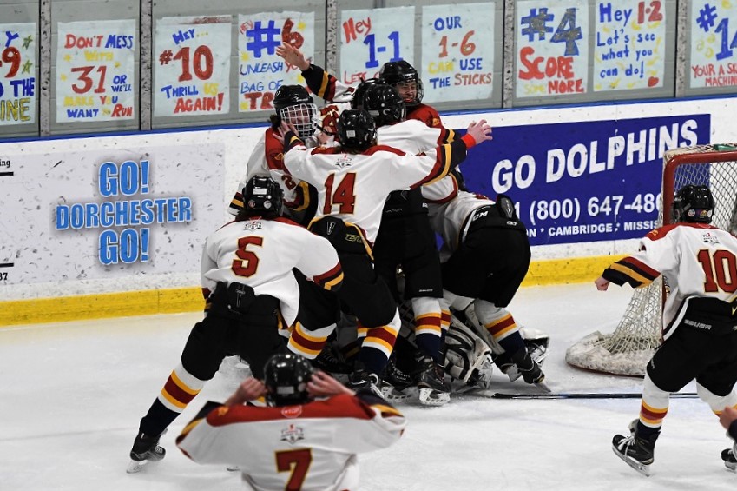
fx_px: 4450
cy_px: 246
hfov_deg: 9.5
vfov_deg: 6.3
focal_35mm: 218
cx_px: 368
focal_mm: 145
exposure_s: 1/800
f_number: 2.8
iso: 2500
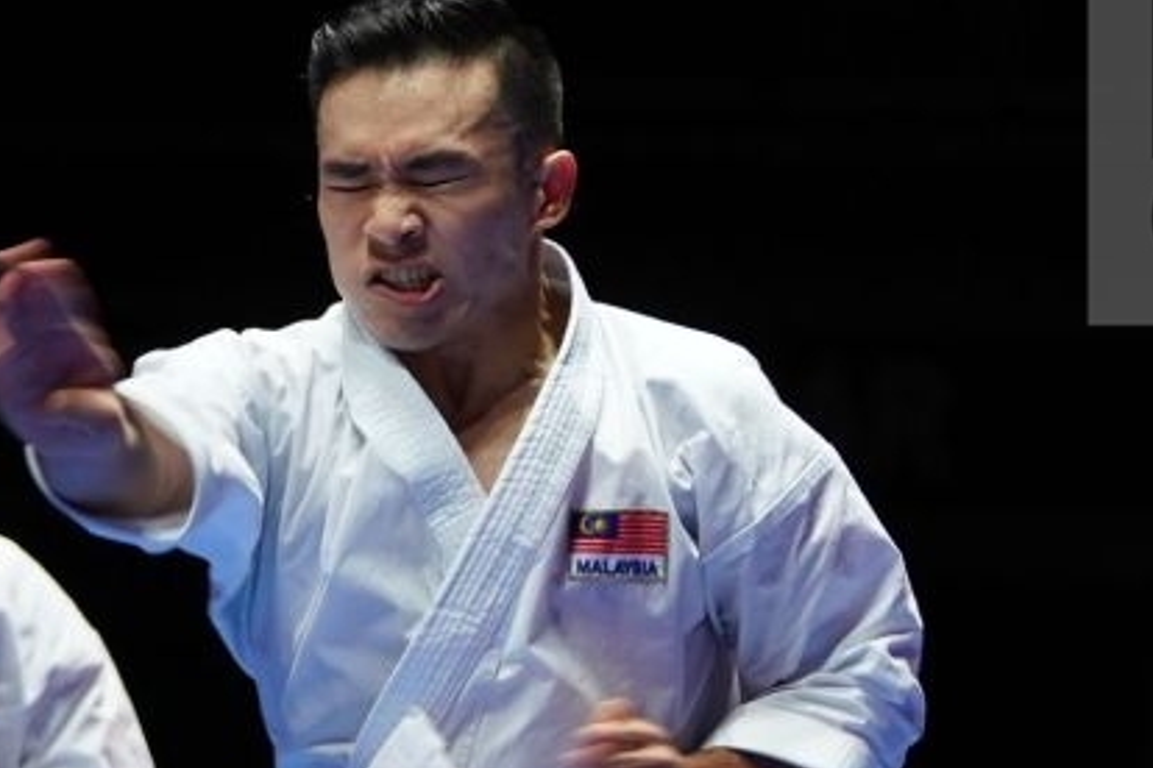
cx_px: 1348
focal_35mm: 469
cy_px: 1057
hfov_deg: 4.4
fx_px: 15020
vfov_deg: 2.9
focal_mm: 108
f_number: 2.8
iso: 1000
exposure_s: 1/200
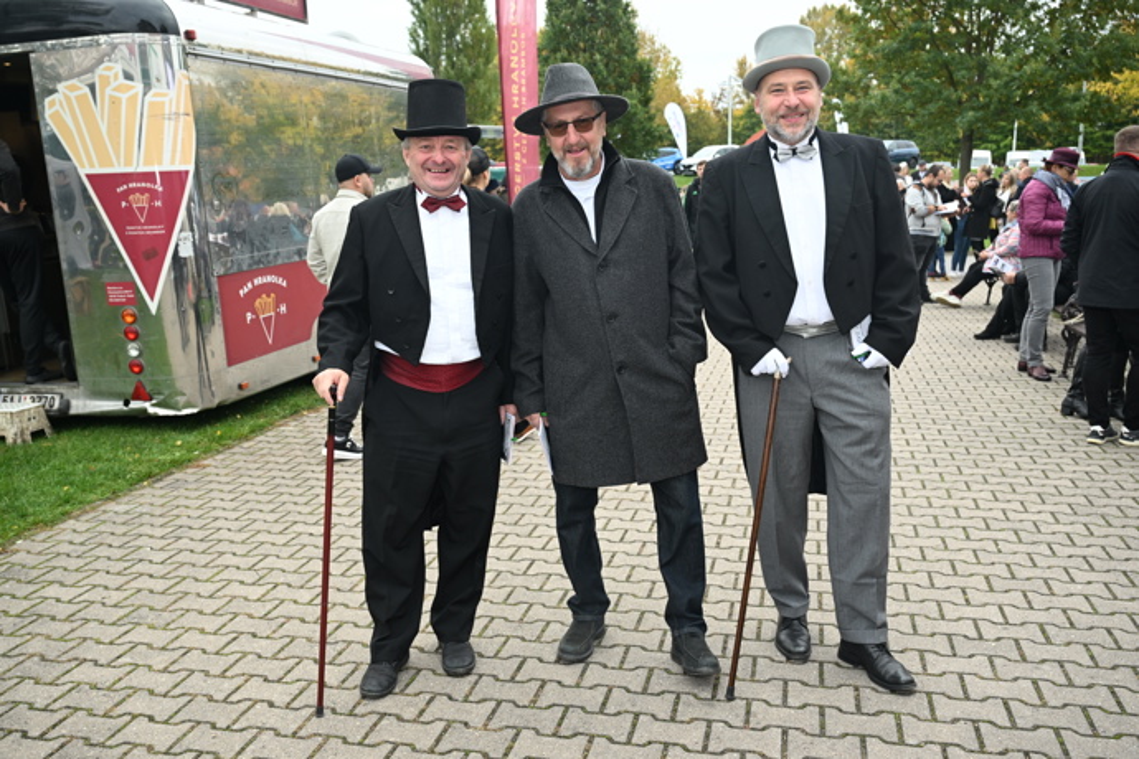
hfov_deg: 59.5
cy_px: 380
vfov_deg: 41.7
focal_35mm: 32
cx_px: 570
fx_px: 997
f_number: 5
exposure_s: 1/200
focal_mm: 31.5
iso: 400
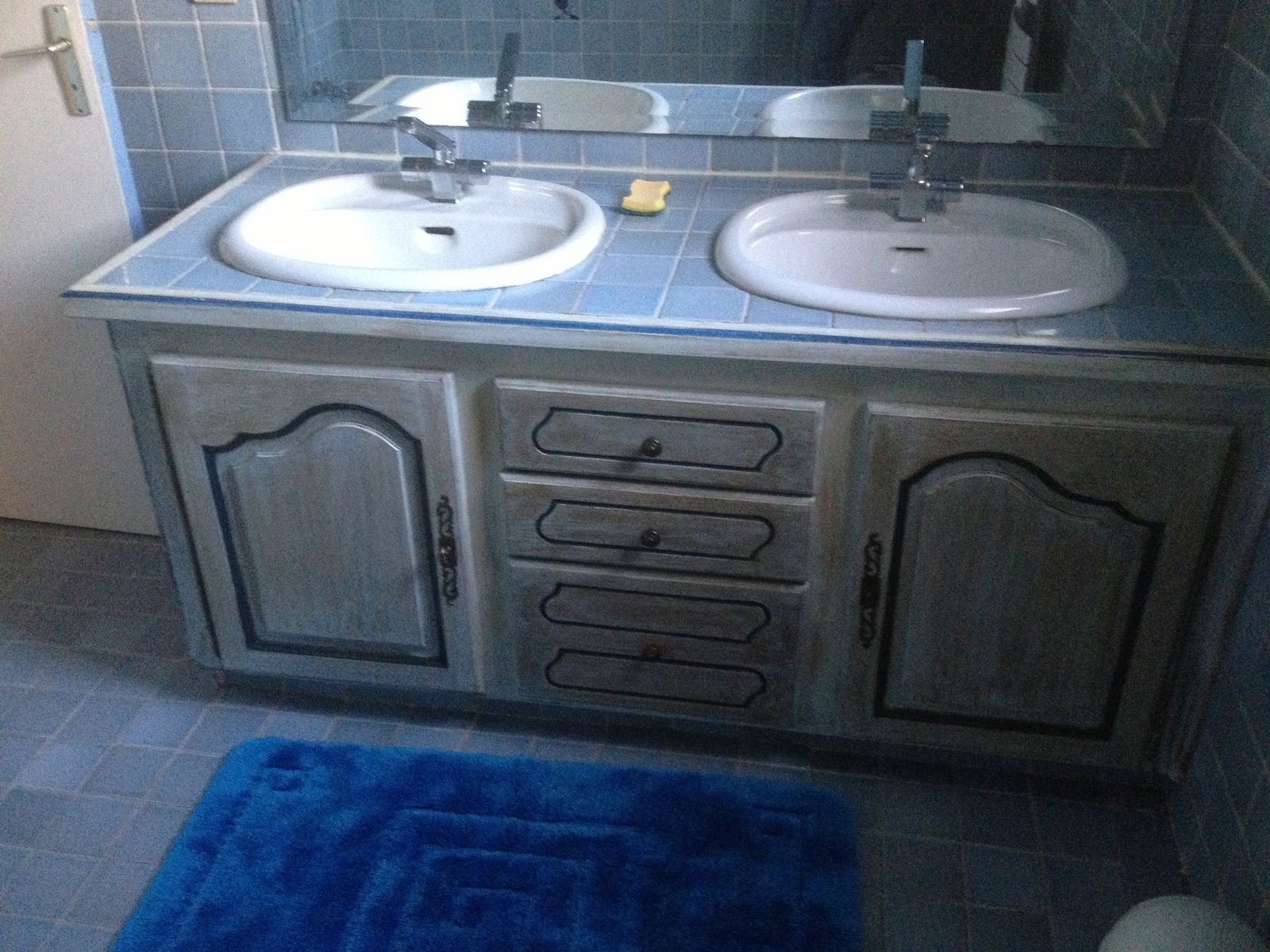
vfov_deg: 40.7
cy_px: 476
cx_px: 635
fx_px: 1284
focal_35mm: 35
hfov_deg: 52.6
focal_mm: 4.28
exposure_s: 1/20
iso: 400
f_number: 2.4
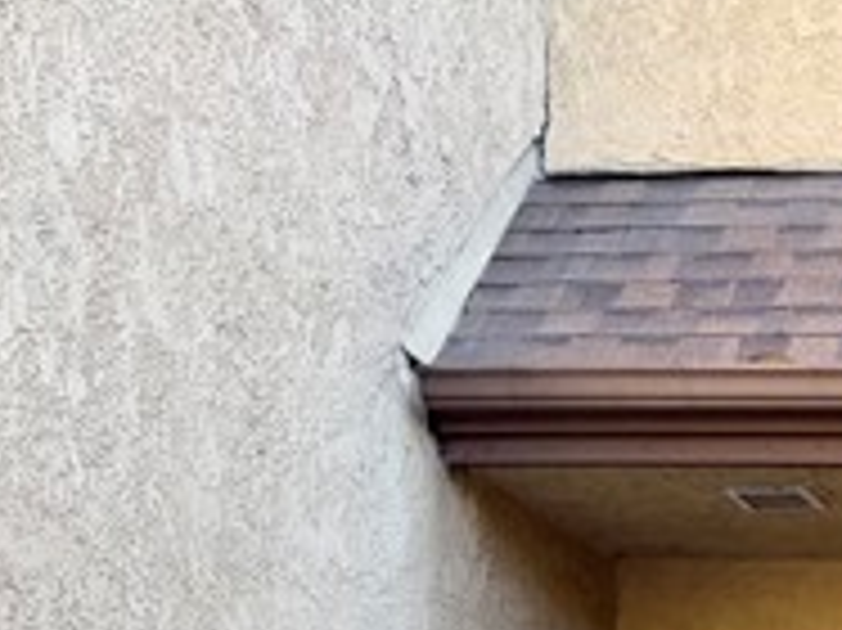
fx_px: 1993
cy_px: 1062
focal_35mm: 82
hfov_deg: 20.9
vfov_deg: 15.8
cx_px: 1198
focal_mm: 6.76
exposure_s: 1/121
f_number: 1.78
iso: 80
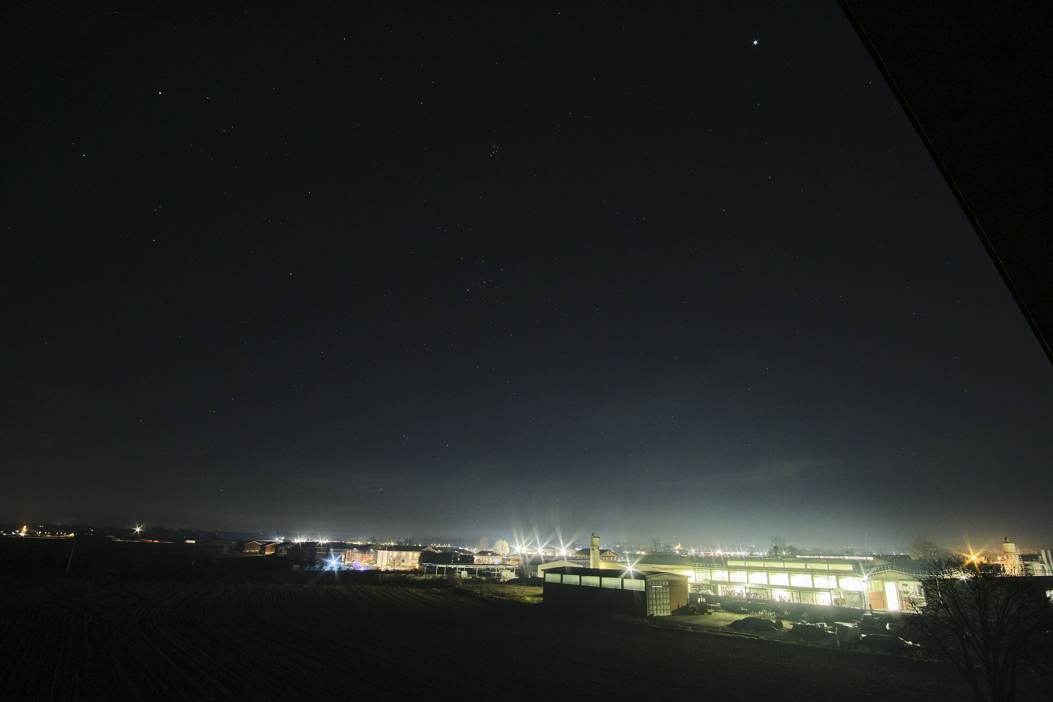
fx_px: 526
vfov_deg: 67.4
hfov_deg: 90.0
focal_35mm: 18
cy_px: 351
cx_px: 526
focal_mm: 12
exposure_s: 15
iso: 160
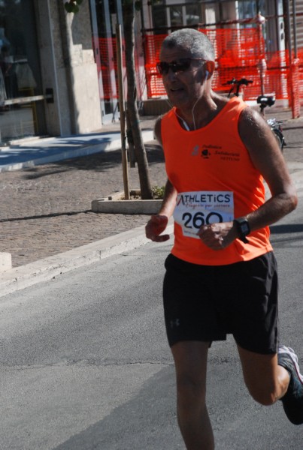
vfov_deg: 14.4
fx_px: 1790
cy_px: 225
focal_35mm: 142
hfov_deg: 9.7
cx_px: 152
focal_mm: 95
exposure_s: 1/2000
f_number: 8
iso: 1000
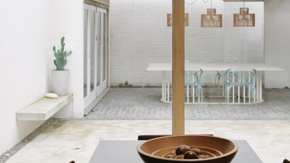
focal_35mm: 58
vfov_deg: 20.6
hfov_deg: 35.7
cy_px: 51
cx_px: 189
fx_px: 446
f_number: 8
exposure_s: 1/25
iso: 100
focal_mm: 24
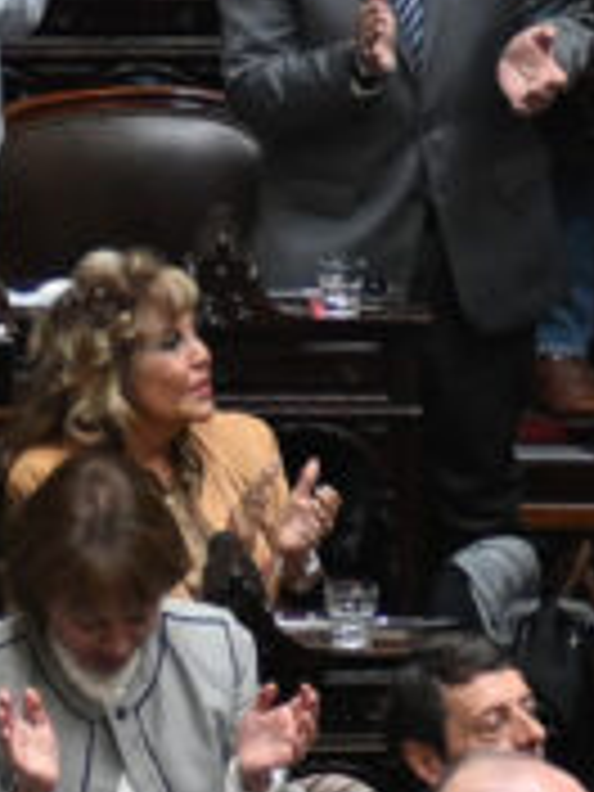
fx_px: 11989
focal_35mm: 524
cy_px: -288
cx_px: 1935
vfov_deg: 3.8
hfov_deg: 2.8
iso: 3200
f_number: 2.8
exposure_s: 1/500
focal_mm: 80
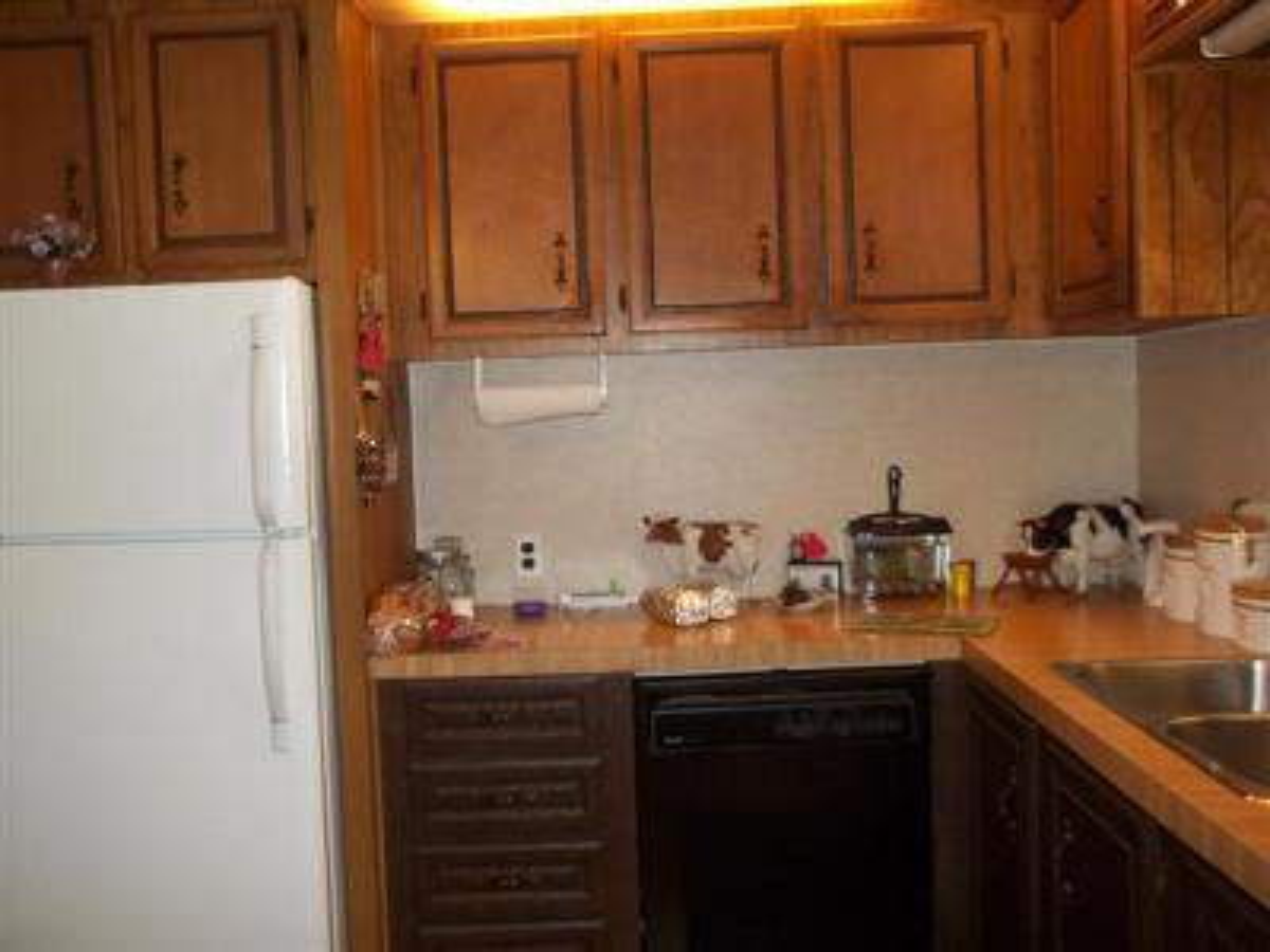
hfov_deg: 55.4
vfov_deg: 42.9
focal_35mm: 33
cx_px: 635
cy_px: 476
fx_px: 1211
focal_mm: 5.9
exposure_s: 1/30
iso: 160
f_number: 3.3
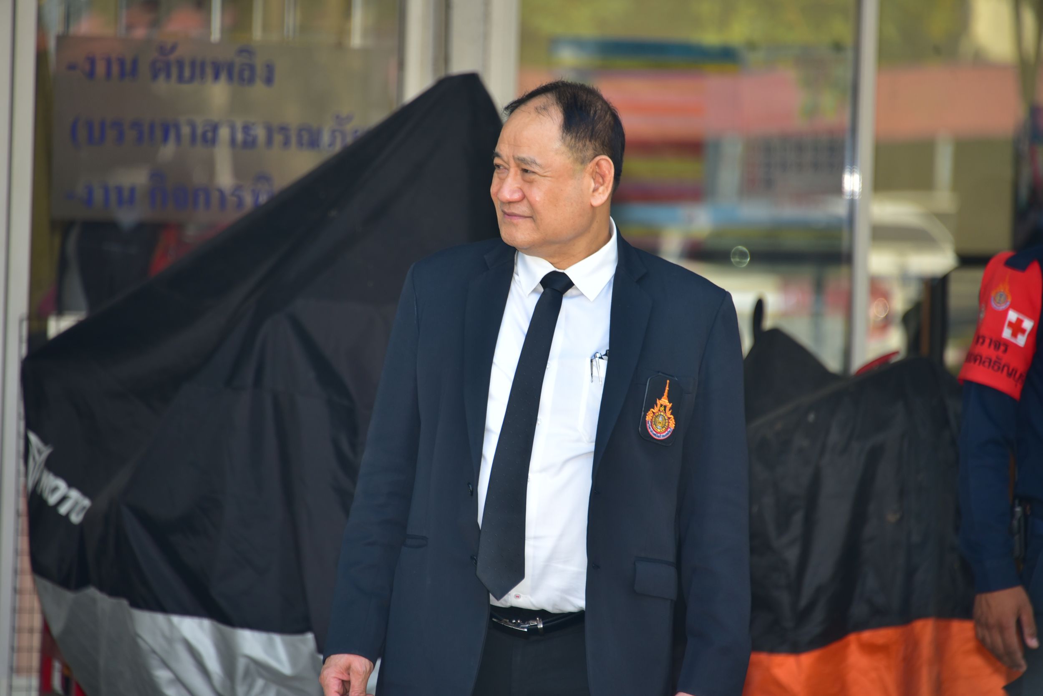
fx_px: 8695
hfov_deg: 6.9
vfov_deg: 4.6
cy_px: 348
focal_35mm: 300
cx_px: 522
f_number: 5.6
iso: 320
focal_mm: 300
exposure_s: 1/200
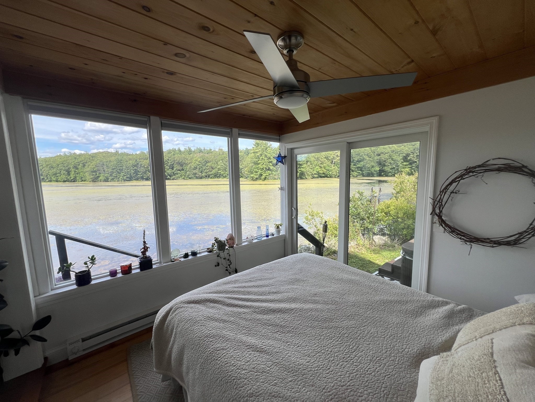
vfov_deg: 89.9
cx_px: 268
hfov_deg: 106.2
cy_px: 201
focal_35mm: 13
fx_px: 201
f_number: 1.8
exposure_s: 1/444
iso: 32
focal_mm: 1.57
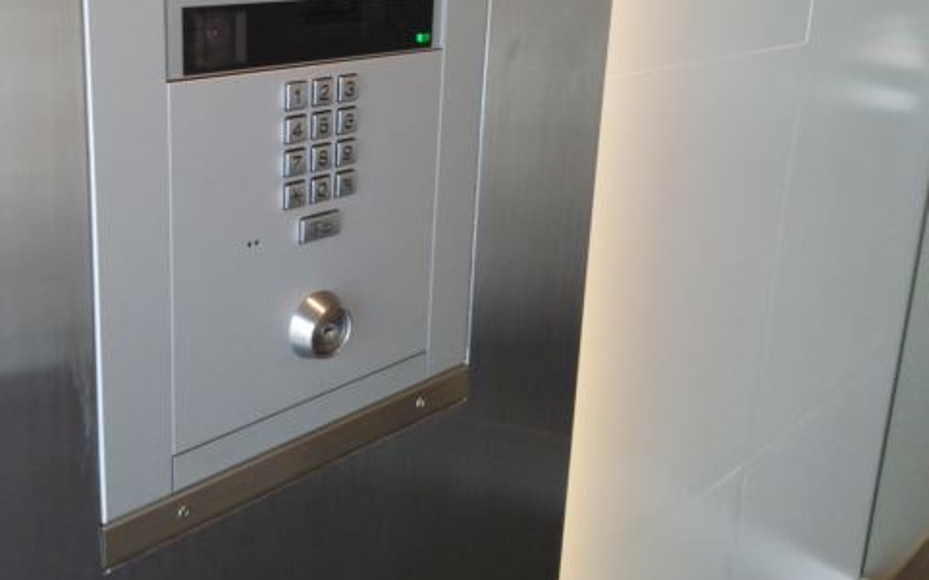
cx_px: 343
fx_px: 962
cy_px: 146
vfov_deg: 32.9
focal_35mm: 38
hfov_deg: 51.0
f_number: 2.4
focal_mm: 2.87
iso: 152
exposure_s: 1/15.2
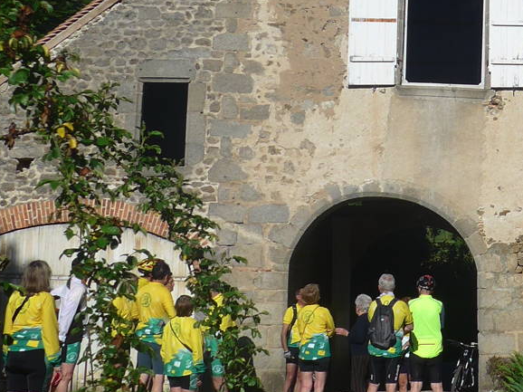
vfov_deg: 13.1
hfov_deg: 16.6
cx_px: 652
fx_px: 1707
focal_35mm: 113
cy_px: 98
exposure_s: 1/2000
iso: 80
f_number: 3.2
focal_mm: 7
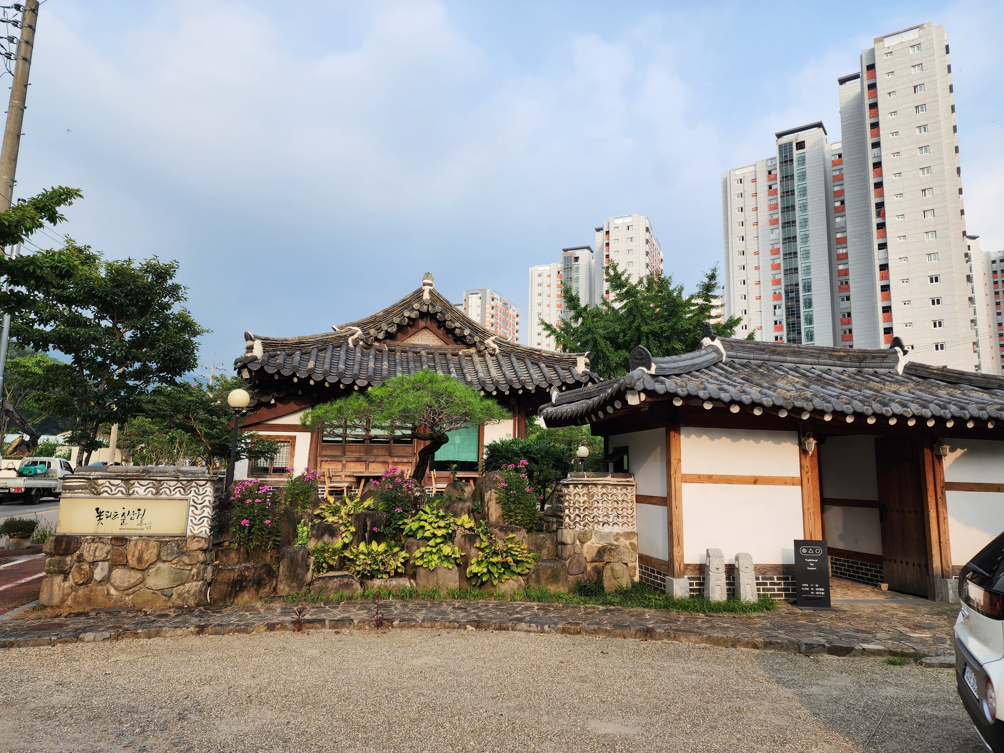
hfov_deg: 73.9
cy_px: 376
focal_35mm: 23
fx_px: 667
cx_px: 502
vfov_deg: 58.9
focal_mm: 6.4
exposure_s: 1/622
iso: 12
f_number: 1.8
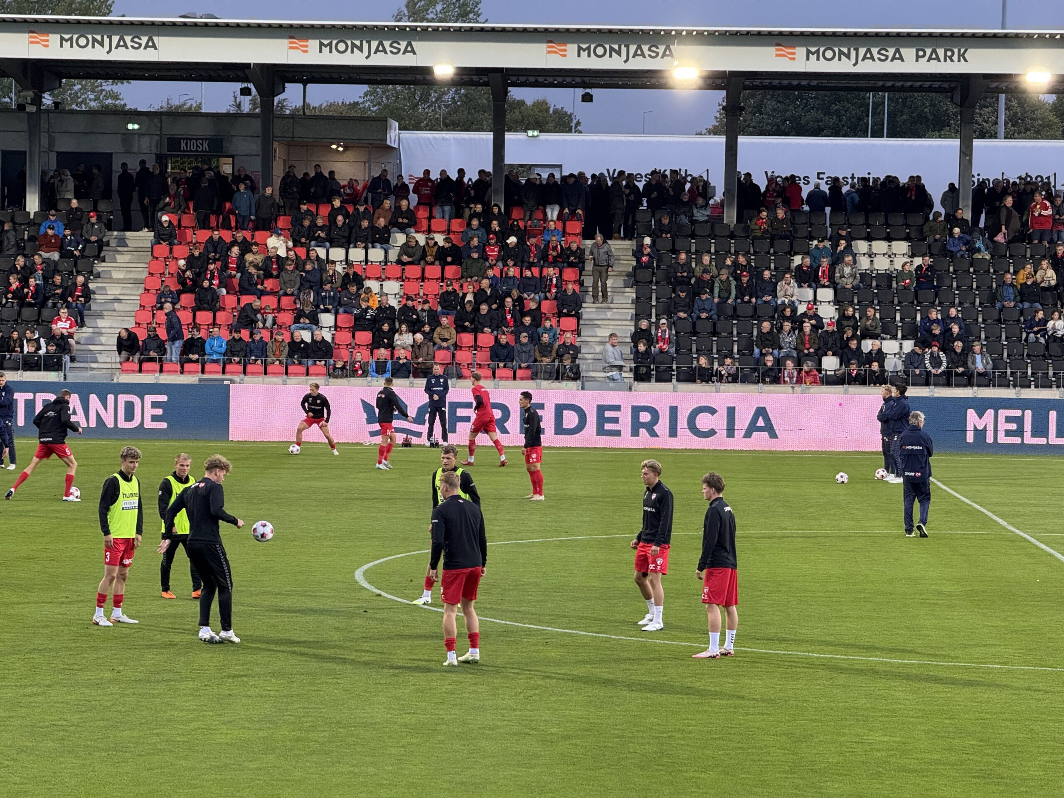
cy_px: 399
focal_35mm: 120
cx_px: 532
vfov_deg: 12.3
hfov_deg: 16.4
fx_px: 3688
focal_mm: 15.66
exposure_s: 1/99
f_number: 2.8
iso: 100
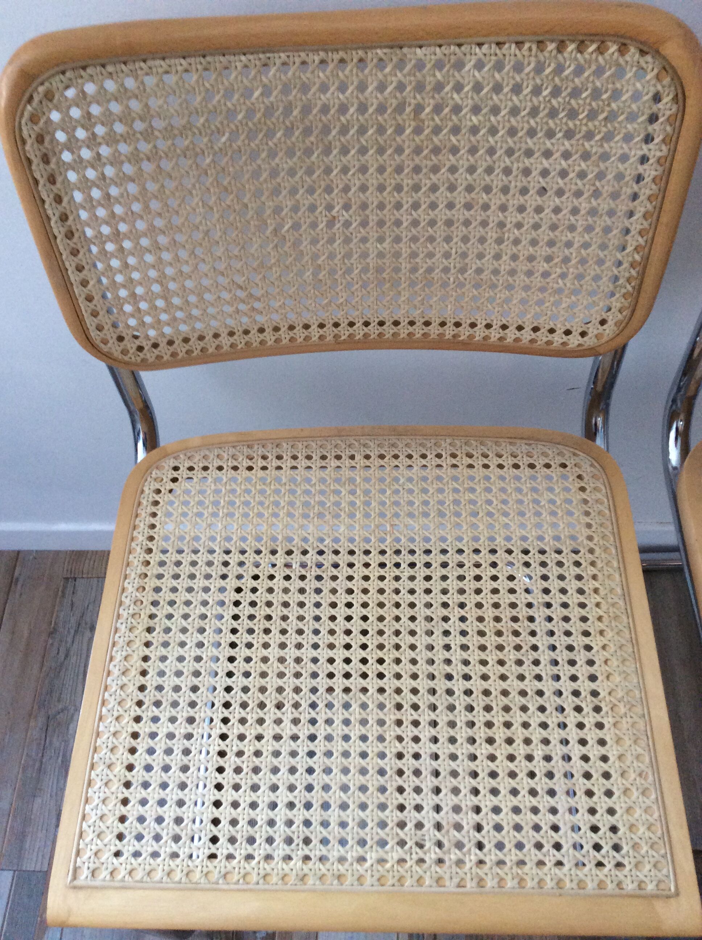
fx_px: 868
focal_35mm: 32
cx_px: 351
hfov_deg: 44.1
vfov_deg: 56.9
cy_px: 470
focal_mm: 3.3
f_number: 2.4
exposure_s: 1/25
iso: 125
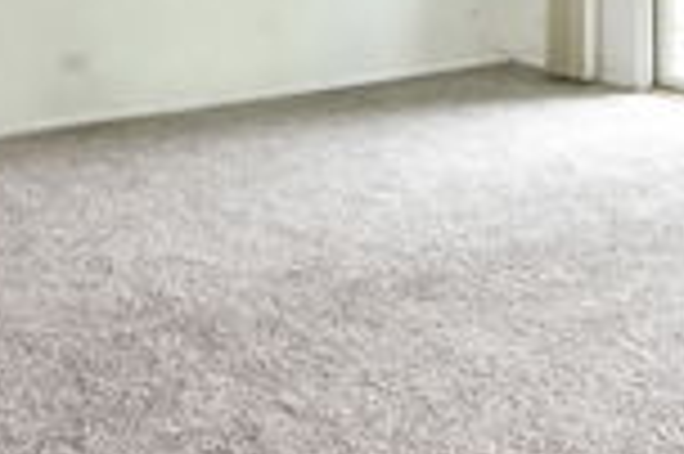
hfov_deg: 35.1
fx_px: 1082
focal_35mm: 57
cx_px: 364
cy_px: -171
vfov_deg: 21.1
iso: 200
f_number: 8
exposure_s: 1/2.5
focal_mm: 12
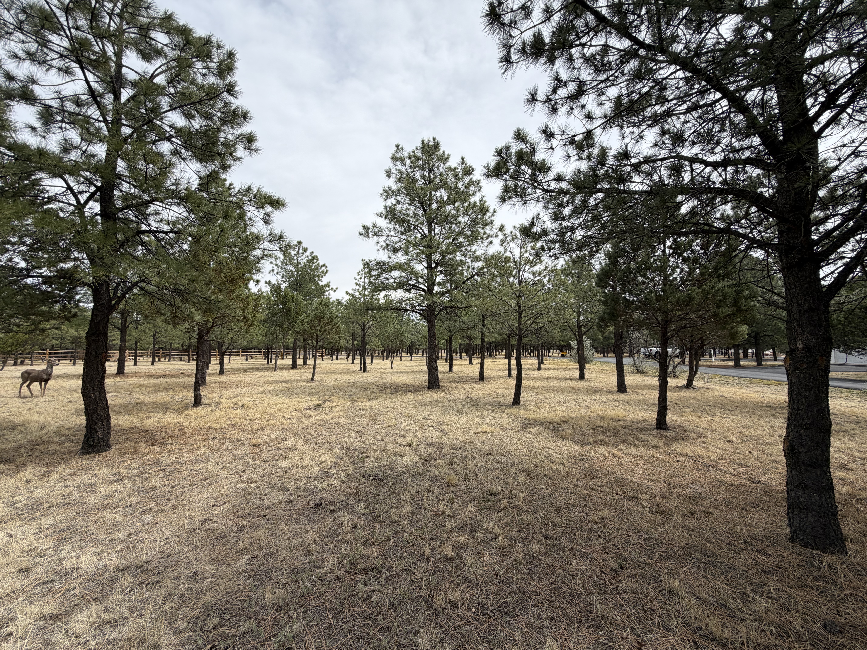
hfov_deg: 102.1
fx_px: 351
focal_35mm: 14
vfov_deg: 85.7
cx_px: 434
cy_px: 325
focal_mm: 2.22
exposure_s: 1/970
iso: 20
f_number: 2.2
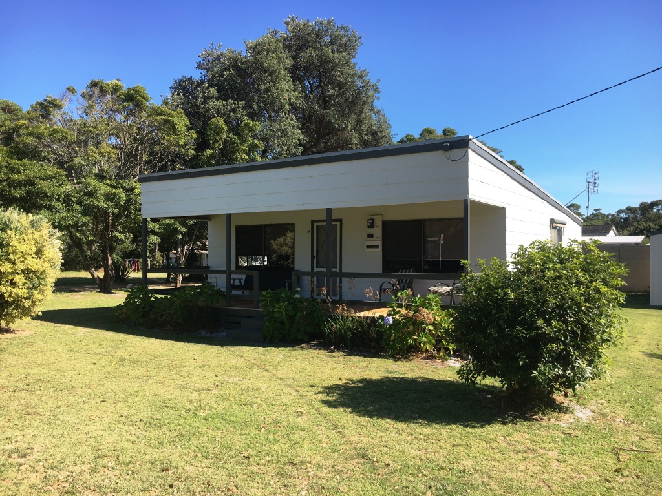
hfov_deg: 61.7
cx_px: 331
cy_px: 248
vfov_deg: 48.2
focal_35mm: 29
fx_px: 555
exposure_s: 1/905
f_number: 2.2
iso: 25
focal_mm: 4.15
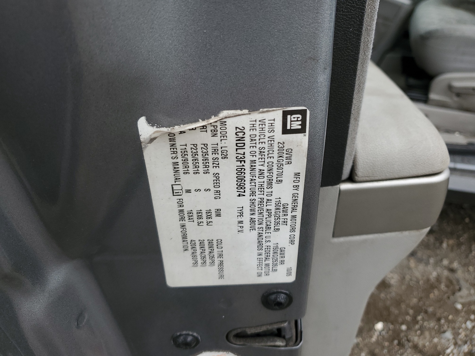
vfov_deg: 53.1
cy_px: 178
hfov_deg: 67.3
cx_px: 238
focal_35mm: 26
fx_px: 357
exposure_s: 1/400
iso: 50
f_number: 1.5
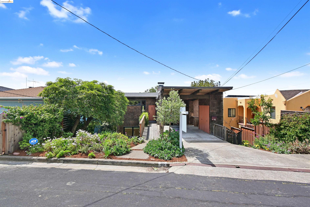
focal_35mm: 15
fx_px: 129
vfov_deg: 77.3
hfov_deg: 100.4
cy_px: 104
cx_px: 155
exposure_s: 1/160
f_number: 8
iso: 200
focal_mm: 10
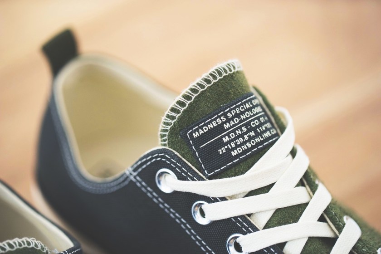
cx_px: 190
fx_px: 1058
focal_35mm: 100
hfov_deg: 20.4
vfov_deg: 13.7
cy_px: 127
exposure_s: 1/50
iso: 640
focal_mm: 100
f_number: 2.8
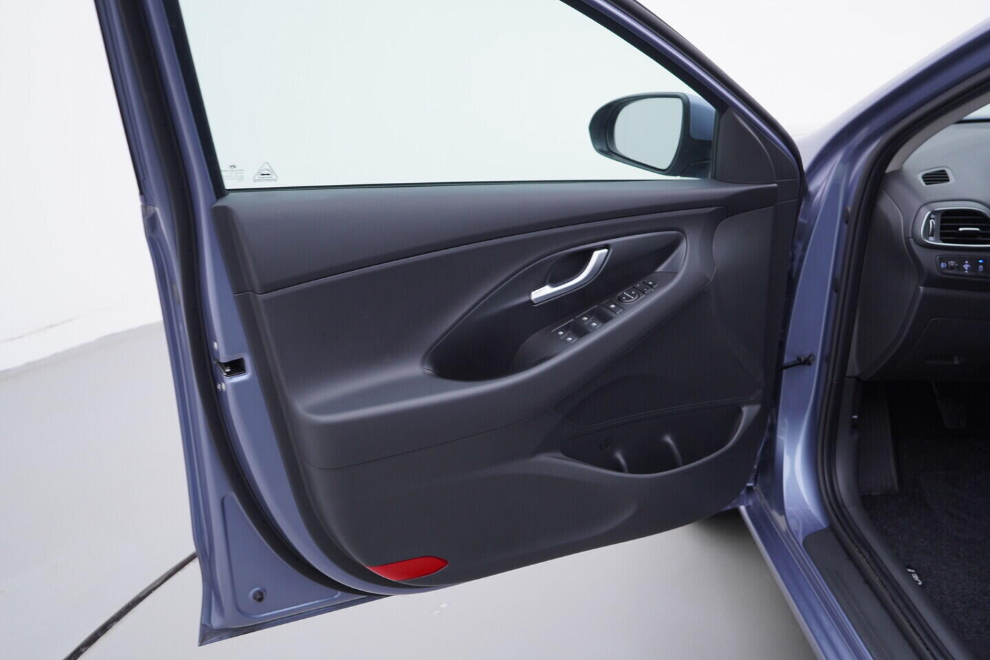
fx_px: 990
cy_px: 330
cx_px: 495
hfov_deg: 53.1
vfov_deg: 36.9
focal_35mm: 36
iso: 125
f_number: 3.2
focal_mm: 24
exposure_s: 1/50
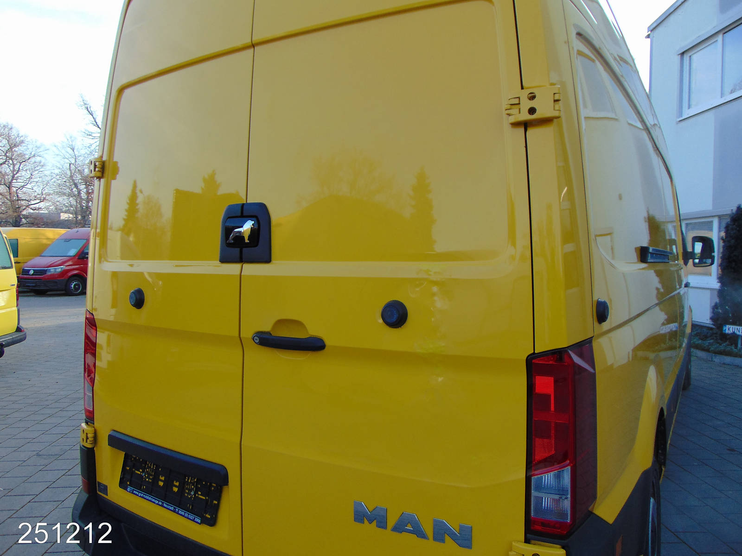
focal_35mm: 25
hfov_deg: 69.4
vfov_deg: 54.9
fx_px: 536
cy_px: 278
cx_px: 371
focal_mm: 4.5
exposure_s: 1/125
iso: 80
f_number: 3
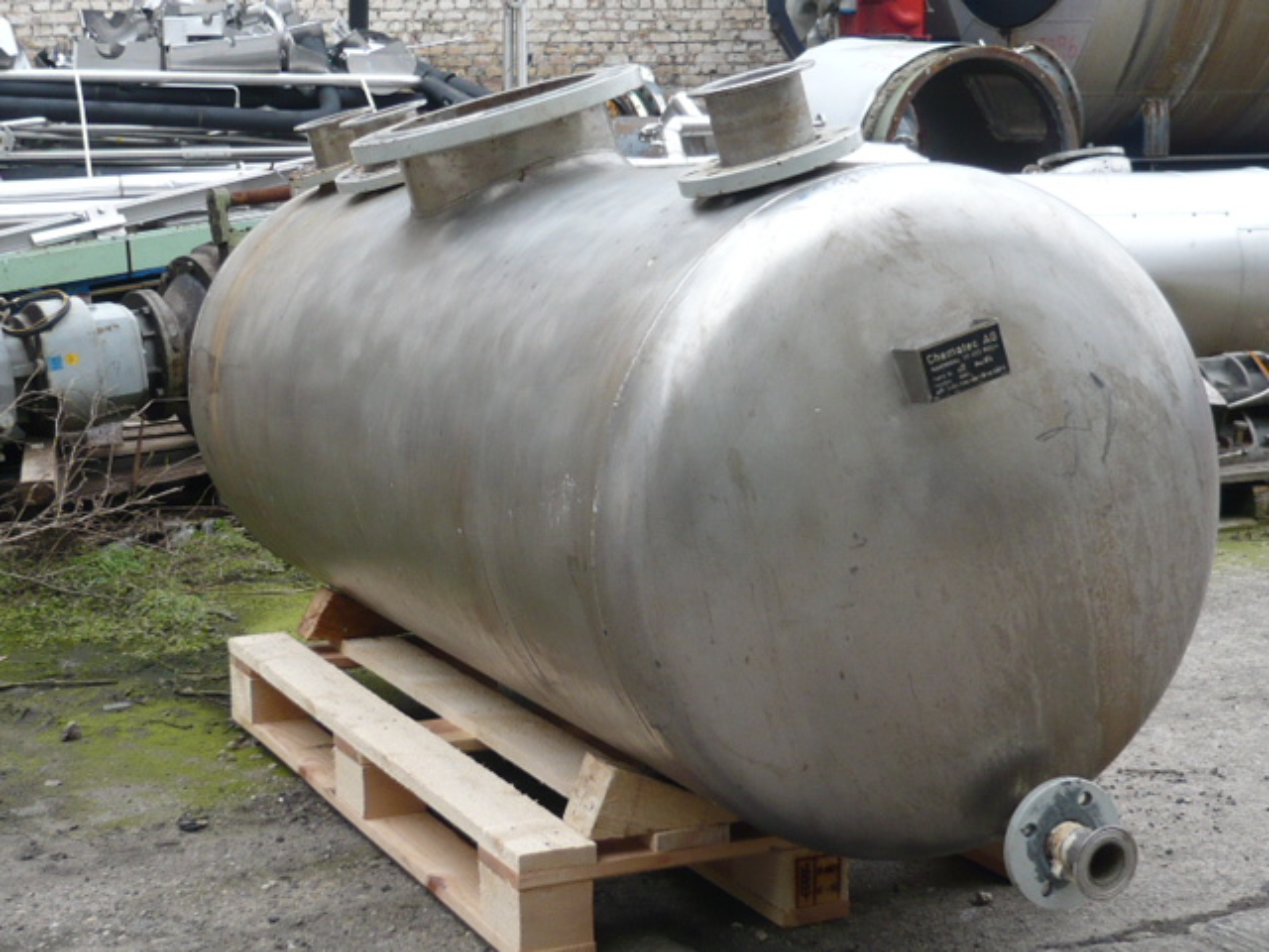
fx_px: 2200
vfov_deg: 24.4
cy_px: 476
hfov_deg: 32.2
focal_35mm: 60
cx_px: 634
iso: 100
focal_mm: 6.6
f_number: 3.3
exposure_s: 1/125
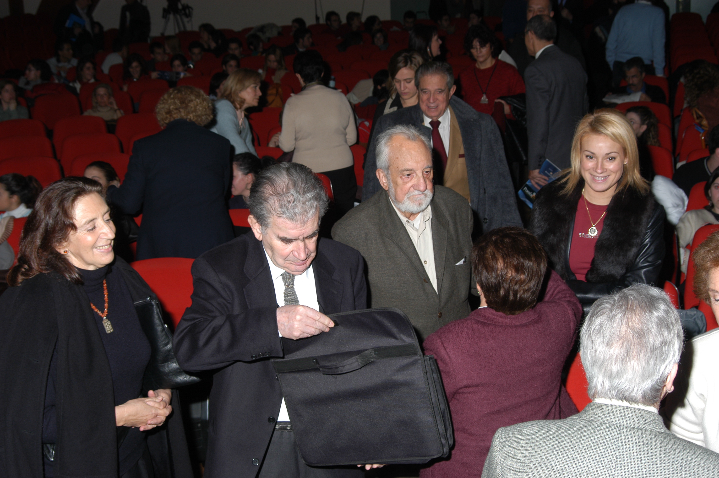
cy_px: 239
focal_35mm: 42
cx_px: 360
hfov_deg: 46.4
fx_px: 838
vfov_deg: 31.8
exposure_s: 1/100
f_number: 5.6
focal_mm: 28
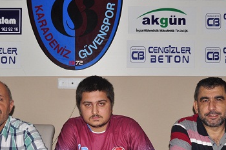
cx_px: 98
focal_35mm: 58
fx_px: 363
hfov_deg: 34.5
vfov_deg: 23.1
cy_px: 114
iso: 640
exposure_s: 1/160
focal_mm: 21
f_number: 6.3
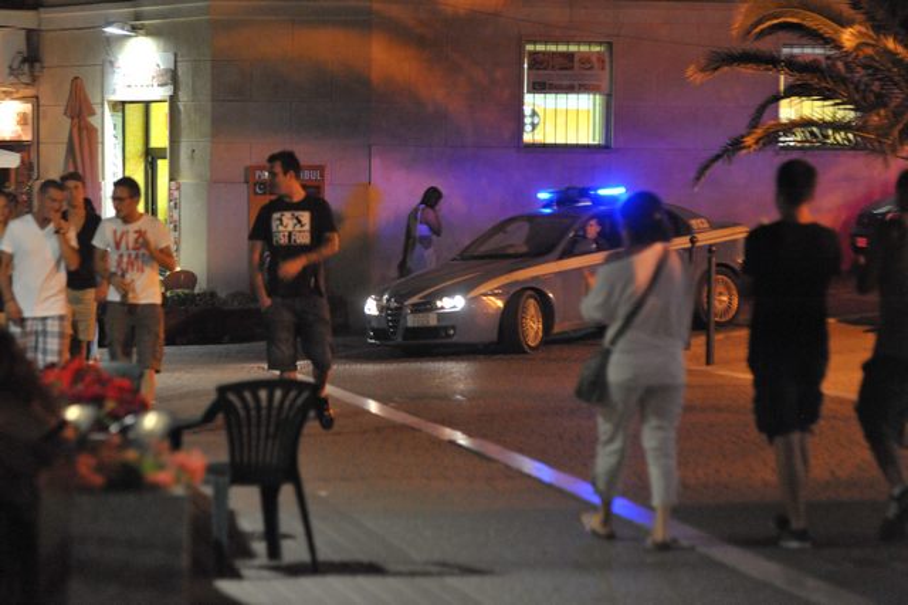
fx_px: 3907
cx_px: 454
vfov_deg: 8.8
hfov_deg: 13.3
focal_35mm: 155
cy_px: 302
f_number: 4
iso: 6400
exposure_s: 1/40
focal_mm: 155
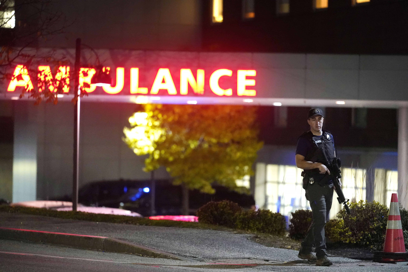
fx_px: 2266
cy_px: 136
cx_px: 204
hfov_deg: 10.3
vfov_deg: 6.9
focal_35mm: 200
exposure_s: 1/50
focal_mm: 200
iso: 8000
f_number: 2.8
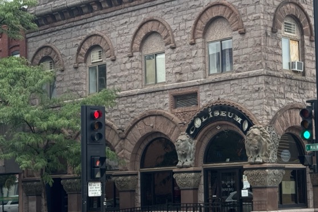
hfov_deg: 22.5
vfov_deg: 15.2
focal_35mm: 90
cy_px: 114
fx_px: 795
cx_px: 222
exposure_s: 1/926
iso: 64
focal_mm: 6.76
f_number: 1.78
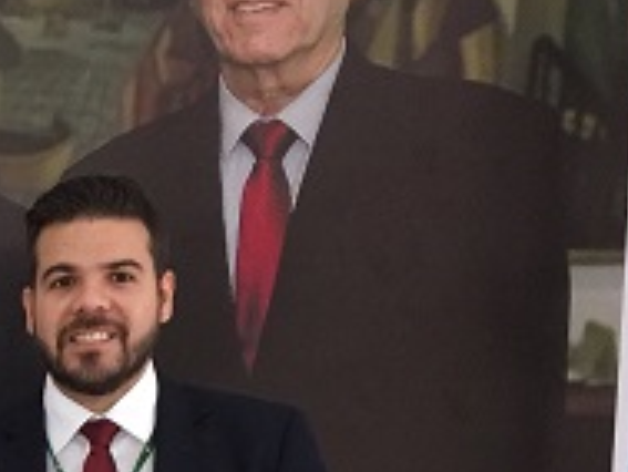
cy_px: 661
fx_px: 1815
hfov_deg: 17.3
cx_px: -370
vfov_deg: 14.1
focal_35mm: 100
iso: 80
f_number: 2.2
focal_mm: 4.15
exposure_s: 1/15
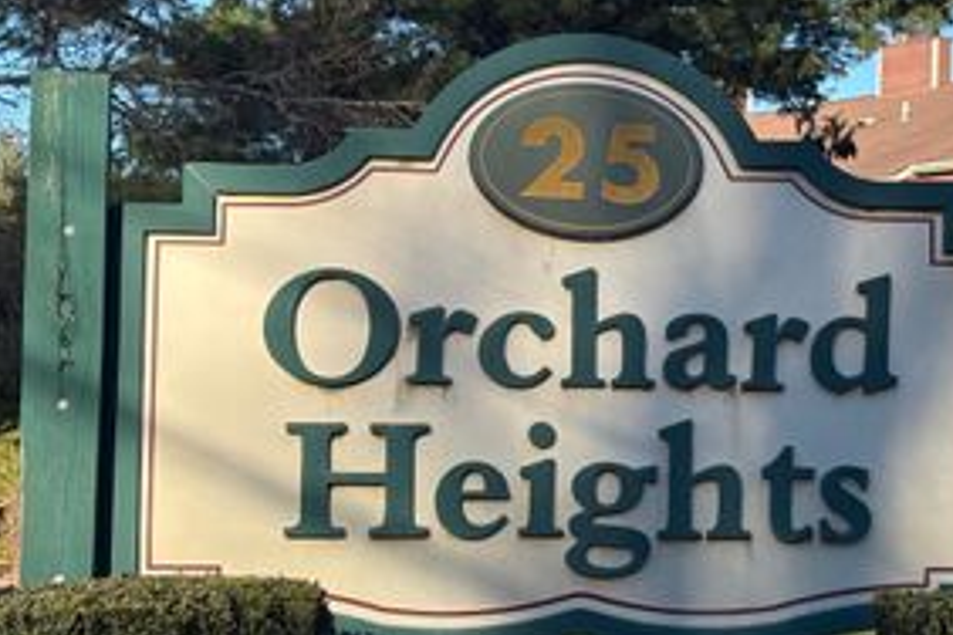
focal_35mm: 96
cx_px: 811
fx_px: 2541
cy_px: 356
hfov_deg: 20.9
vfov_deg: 14.2
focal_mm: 5.96
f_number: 1.6
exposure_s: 1/1393
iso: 32
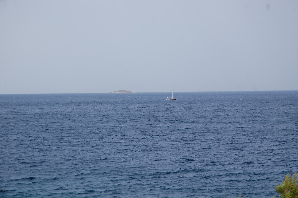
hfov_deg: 21.9
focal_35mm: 93
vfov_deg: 14.7
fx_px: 769
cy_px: 99
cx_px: 149
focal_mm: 62
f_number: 6.3
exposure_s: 1/640
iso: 200
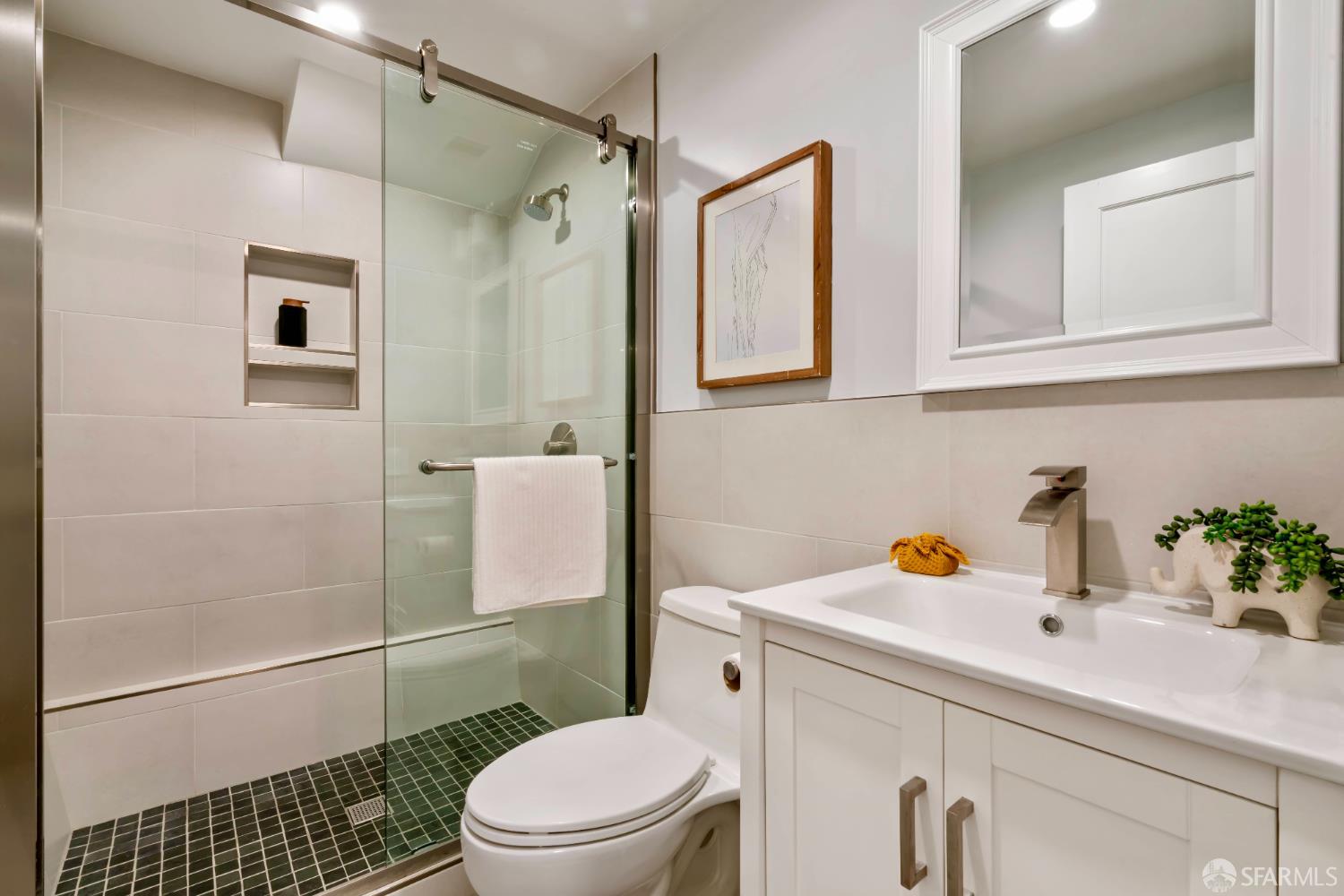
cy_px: 448
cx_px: 672
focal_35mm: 16
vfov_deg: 73.7
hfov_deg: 96.7
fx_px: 597
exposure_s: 1/1.25
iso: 250
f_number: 16
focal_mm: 16
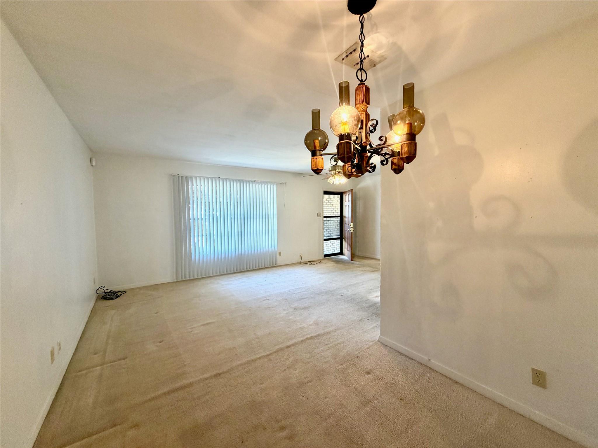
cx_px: 299
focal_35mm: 14
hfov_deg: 102.1
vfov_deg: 85.7
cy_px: 224
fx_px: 242
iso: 200
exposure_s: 1/60
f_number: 2.2
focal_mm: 2.22
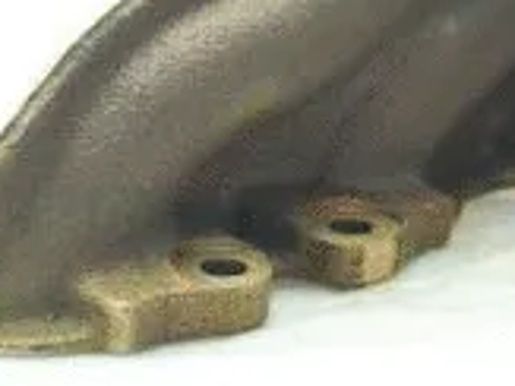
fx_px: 2364
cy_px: -217
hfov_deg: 12.2
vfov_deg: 9.1
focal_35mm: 159
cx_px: 570
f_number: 4.5
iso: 250
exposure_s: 1/160
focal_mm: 30
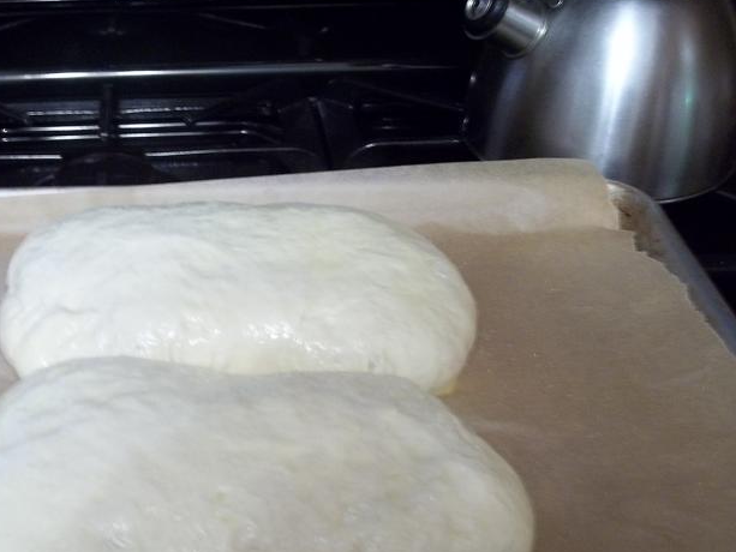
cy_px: 388
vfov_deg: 30.5
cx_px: 221
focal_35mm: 47
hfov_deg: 39.7
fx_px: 1000
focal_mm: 5.7
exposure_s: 1/10
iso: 160
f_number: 2.9
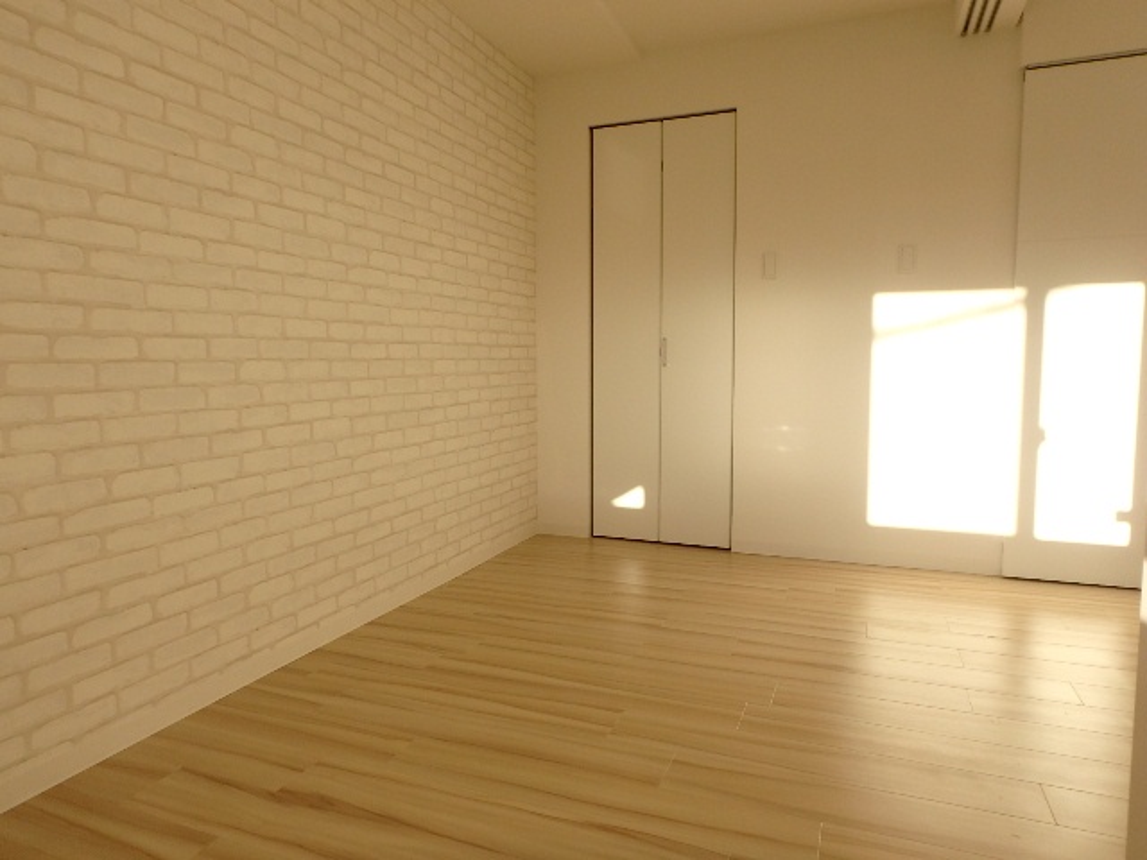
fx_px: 696
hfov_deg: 79.0
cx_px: 574
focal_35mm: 21
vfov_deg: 63.4
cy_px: 430
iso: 125
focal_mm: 3.7
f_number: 3.5
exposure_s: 1/200
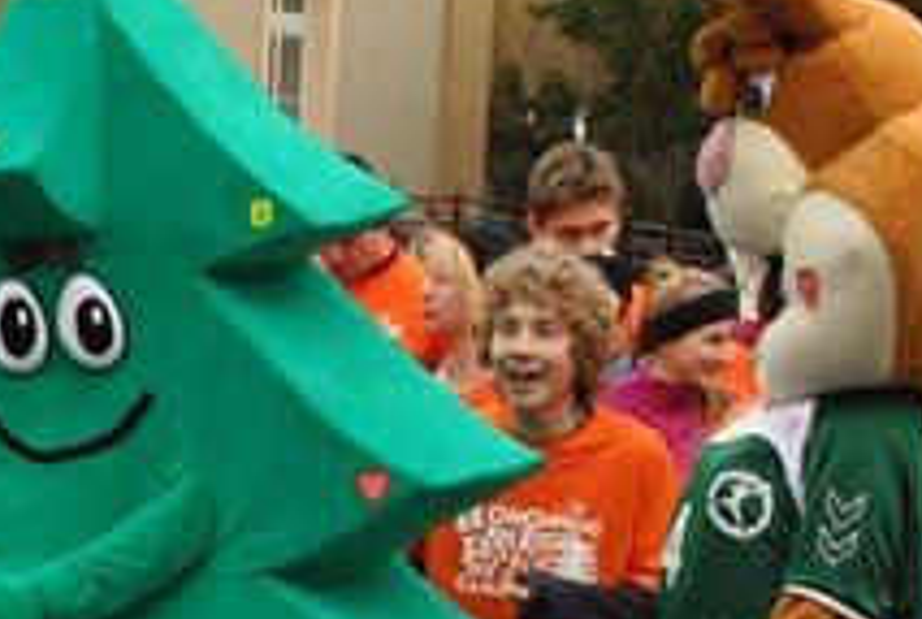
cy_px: 656
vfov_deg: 7.6
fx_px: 4620
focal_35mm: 180
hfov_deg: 10.9
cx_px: -580
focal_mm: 32
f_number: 8
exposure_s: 1/250
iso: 800
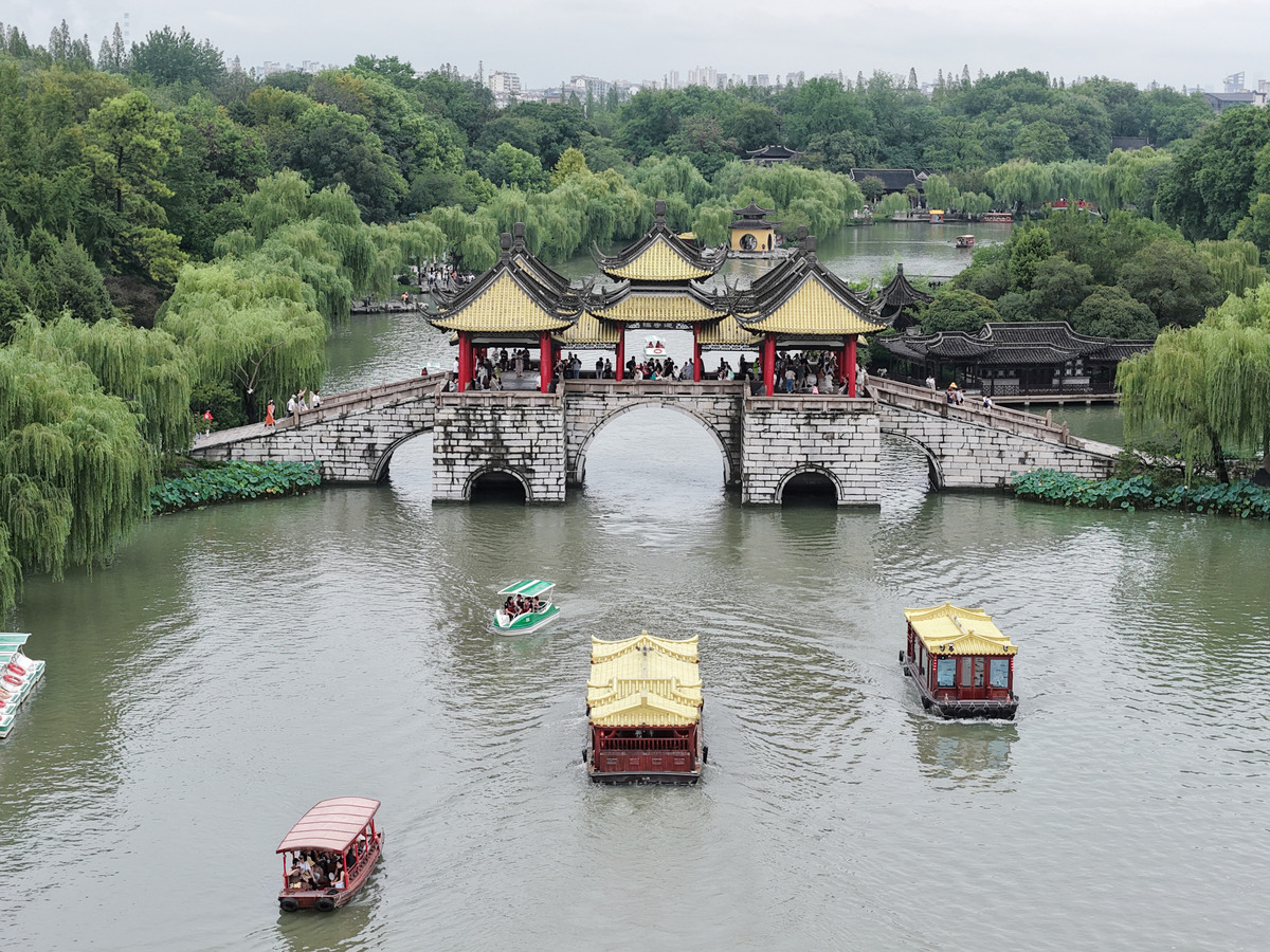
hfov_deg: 27.8
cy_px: 476
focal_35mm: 70
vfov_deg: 21.0
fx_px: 2568
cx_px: 635
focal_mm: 19.35
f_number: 2.8
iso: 160
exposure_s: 1/1000
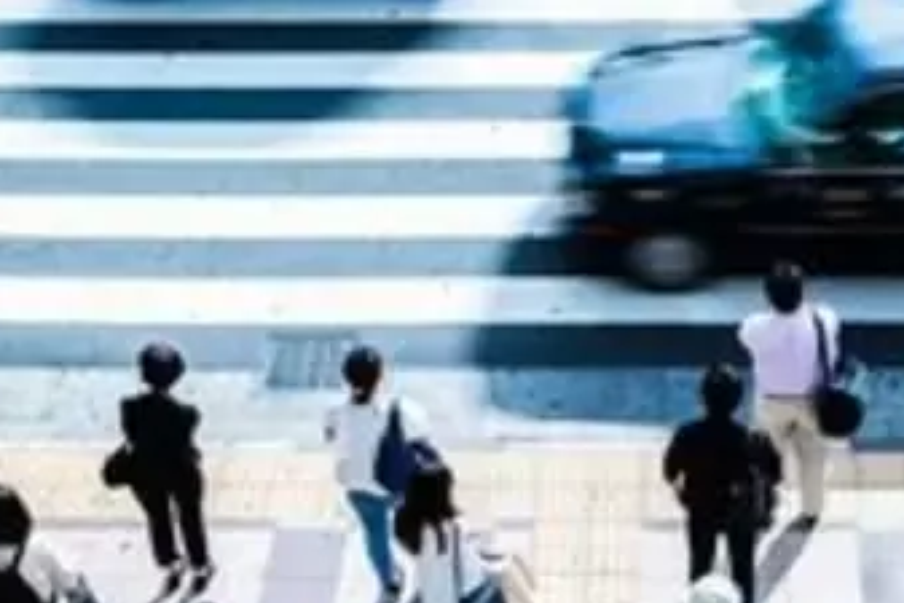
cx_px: 695
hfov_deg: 25.0
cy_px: 533
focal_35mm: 80
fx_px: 2010
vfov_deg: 16.9
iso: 100
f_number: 22
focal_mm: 45
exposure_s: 1/10
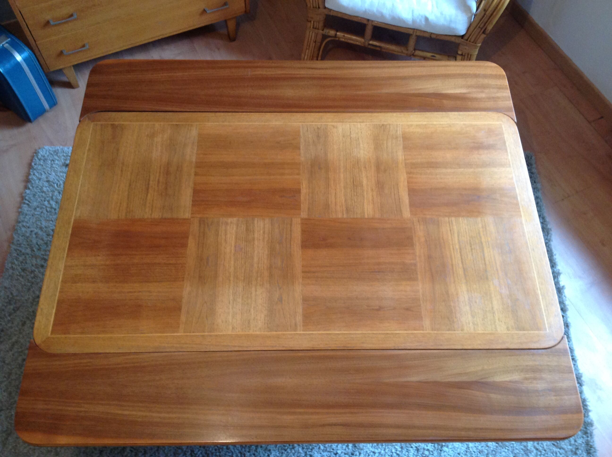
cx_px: 306
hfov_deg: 52.7
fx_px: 618
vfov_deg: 40.6
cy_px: 228
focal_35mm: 35
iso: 160
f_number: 2.4
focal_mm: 4.28
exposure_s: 1/15
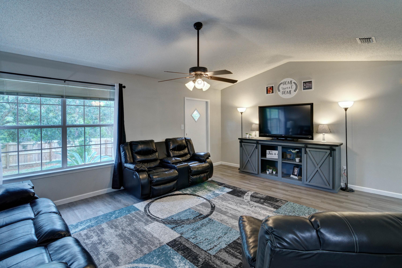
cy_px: 134
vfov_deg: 73.8
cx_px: 201
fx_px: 179
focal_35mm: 16
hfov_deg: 96.7
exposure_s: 1/125
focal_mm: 11
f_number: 7.1
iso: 400
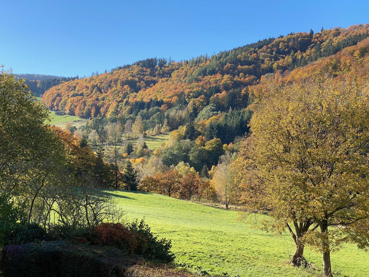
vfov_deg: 28.0
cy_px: 138
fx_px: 554
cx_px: 184
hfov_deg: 36.8
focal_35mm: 52
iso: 20
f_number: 2
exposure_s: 1/461
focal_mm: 6
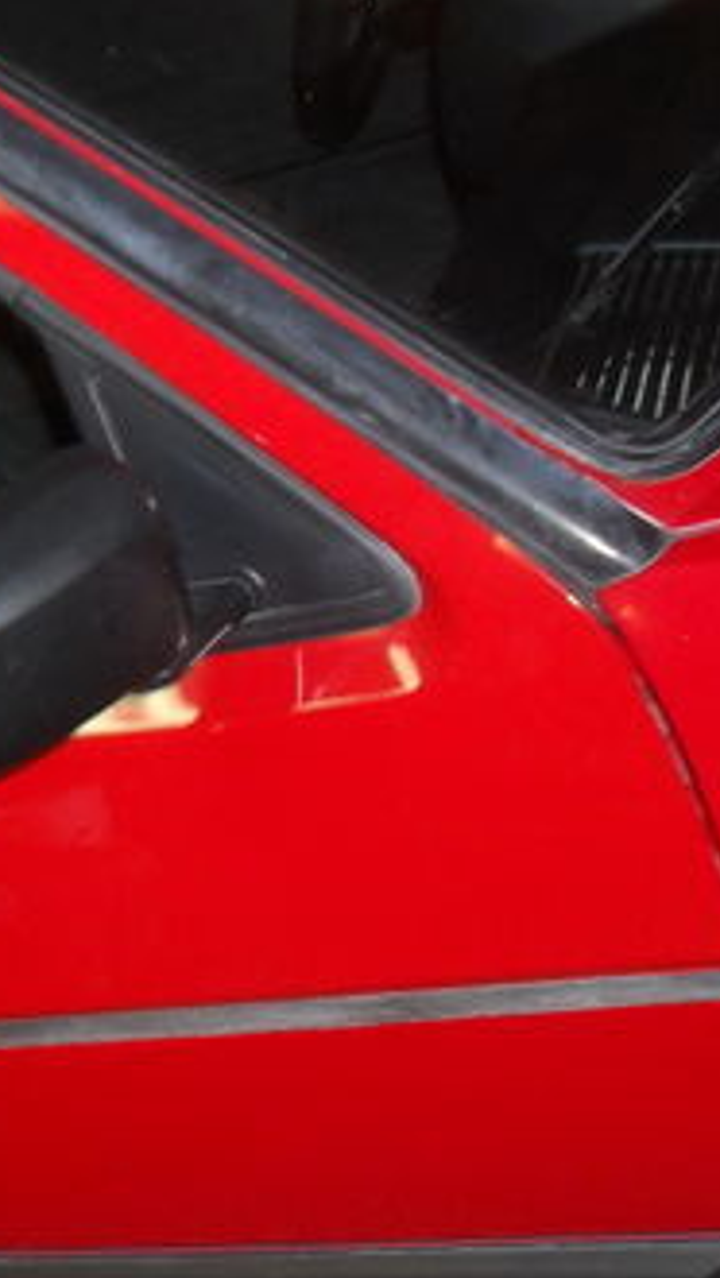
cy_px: 821
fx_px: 2508
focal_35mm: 74
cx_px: -302
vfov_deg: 28.4
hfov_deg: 15.3
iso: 200
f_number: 3.2
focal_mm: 6.3
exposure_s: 1/45
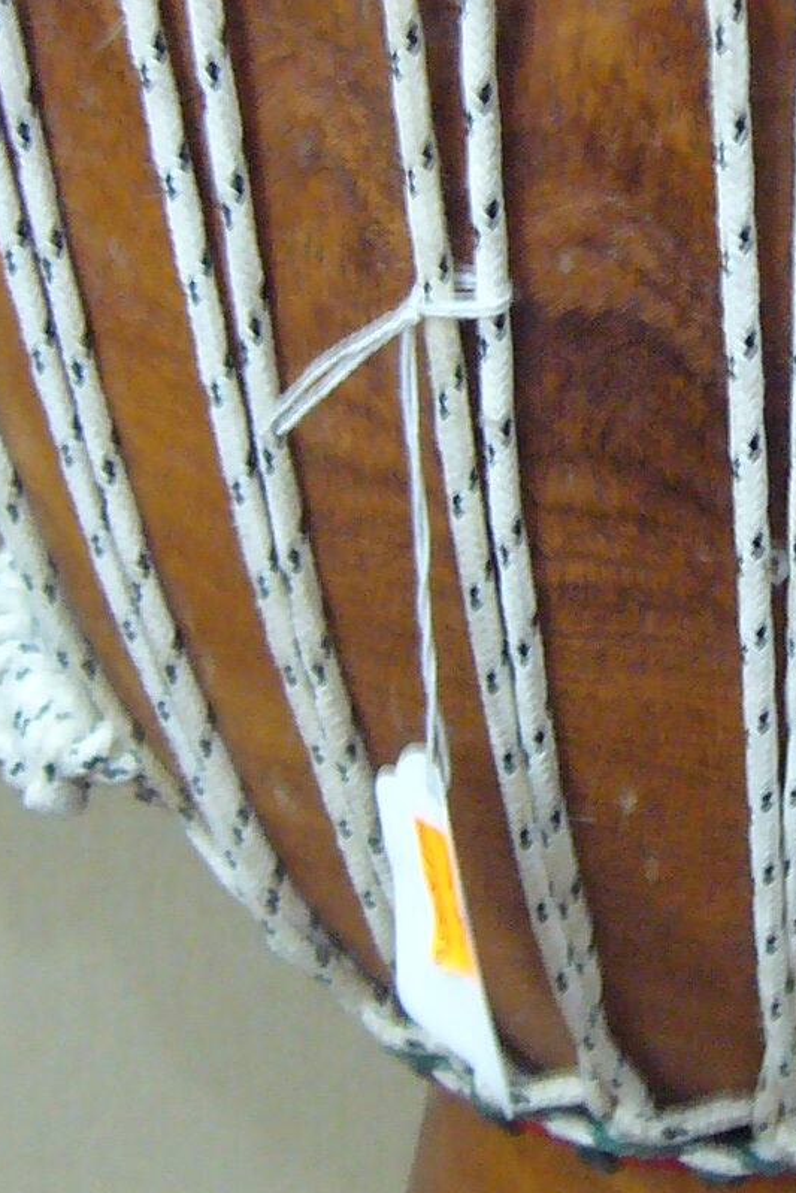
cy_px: 500
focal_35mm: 105
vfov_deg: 19.4
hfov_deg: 12.8
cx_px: 902
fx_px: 3481
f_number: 2.8
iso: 200
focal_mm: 5.8
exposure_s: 1/13
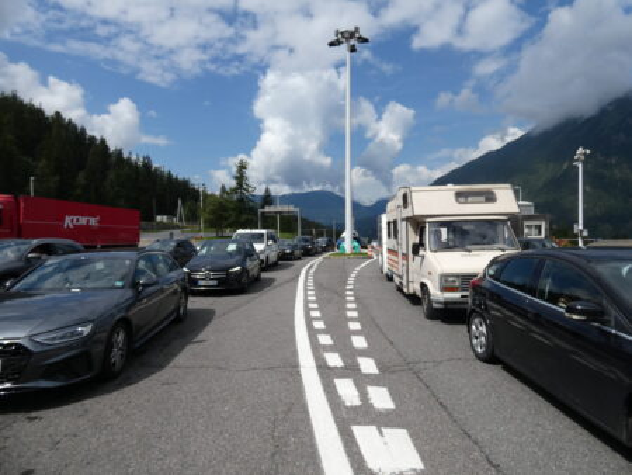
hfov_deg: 81.7
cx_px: 316
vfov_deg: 66.0
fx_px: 365
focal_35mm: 20
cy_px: 238
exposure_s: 1/2500
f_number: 2.8
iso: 80
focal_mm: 3.6
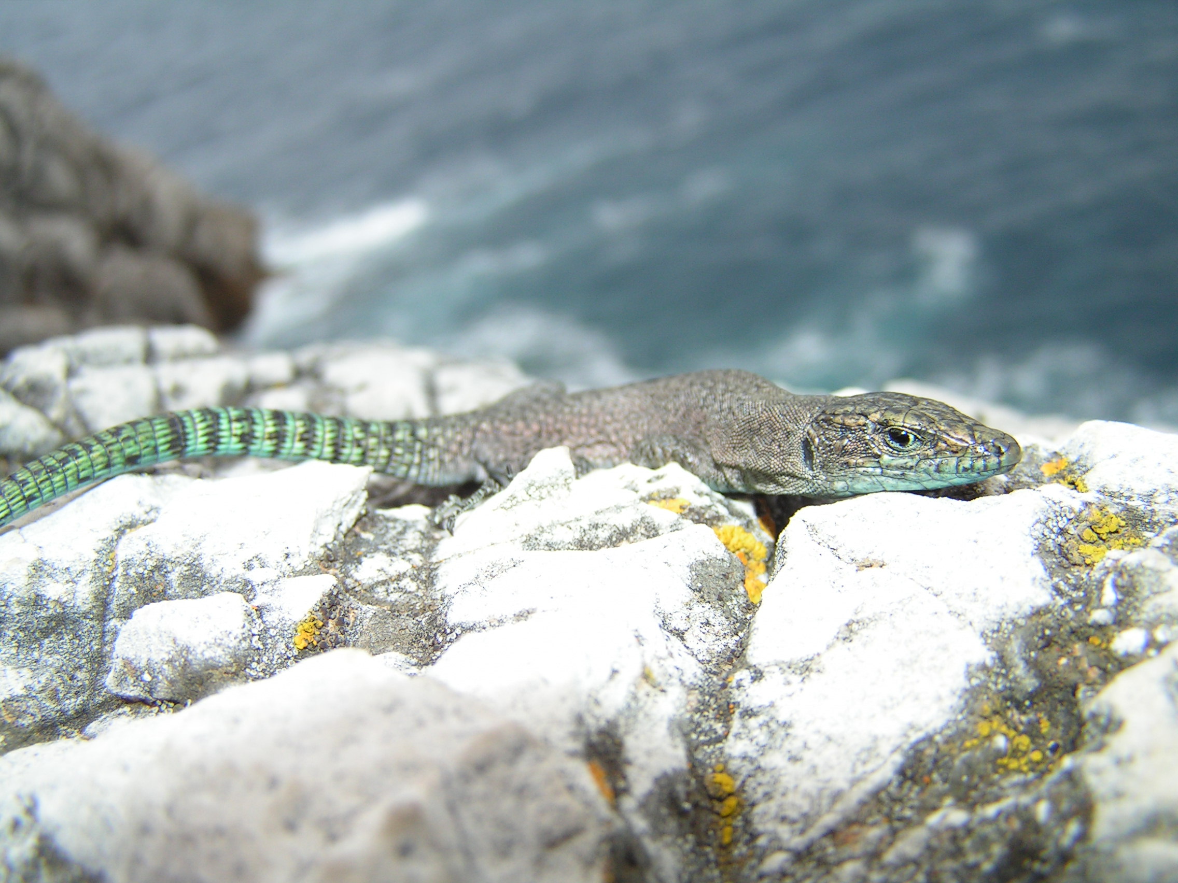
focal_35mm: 38
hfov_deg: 49.0
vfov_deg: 37.7
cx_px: 589
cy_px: 442
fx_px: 1293
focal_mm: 6.3
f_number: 2.8
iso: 50
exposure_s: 1/640
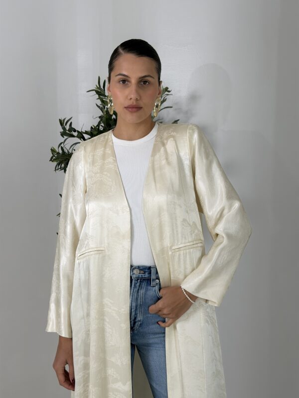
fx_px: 553
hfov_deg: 30.3
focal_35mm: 48
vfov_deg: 39.7
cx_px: 150
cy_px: 199
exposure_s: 1/837
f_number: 1.78
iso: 64
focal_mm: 6.76
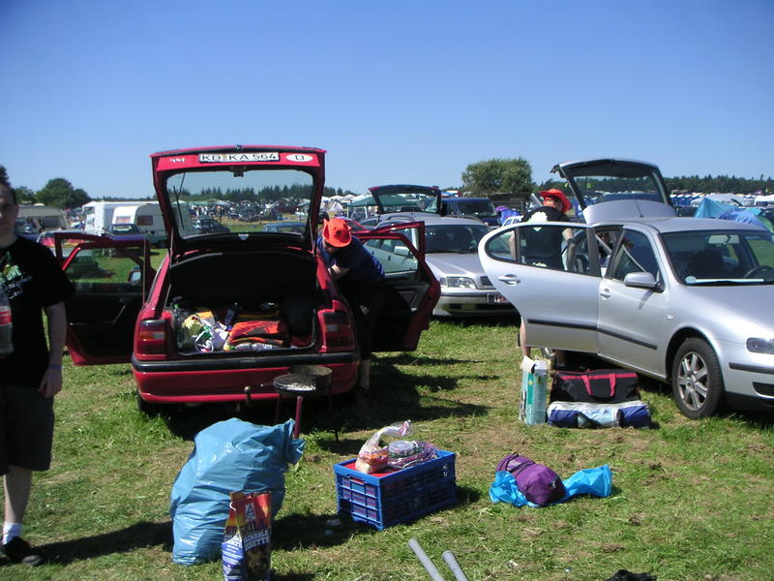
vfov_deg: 37.7
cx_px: 387
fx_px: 850
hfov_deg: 49.0
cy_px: 290
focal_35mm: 38
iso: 50
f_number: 6.7
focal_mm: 6
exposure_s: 1/180
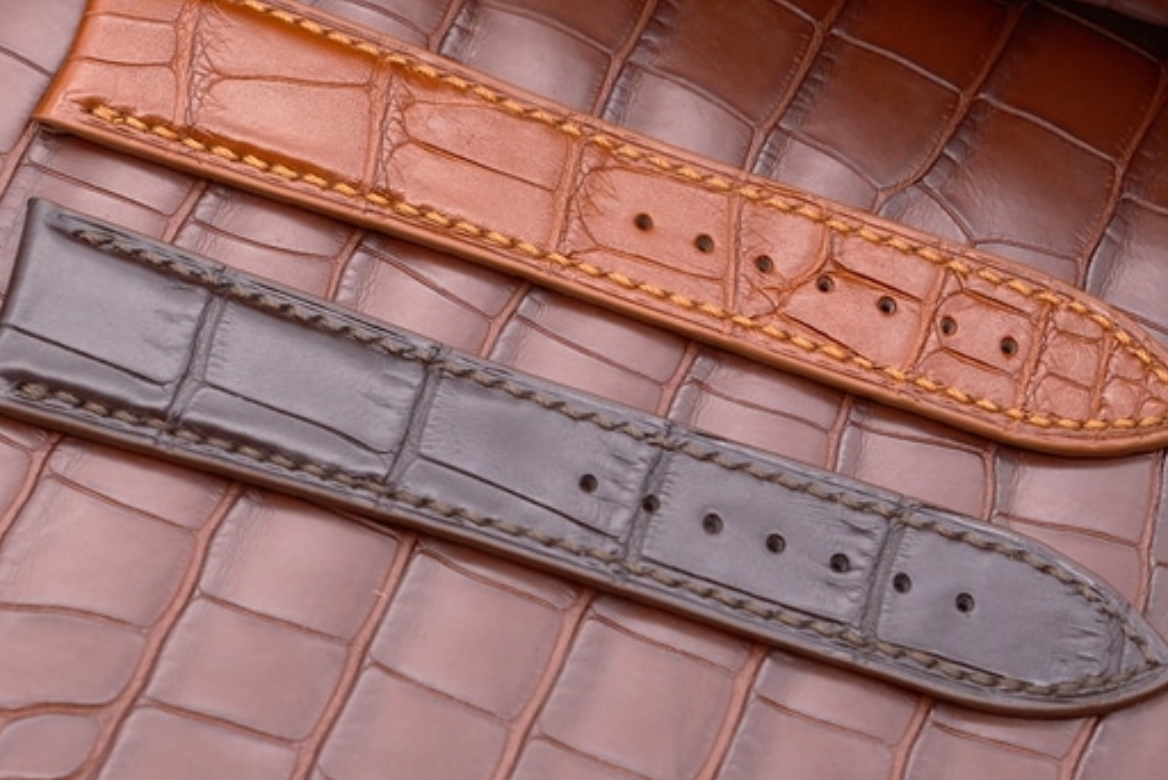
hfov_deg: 20.0
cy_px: 79
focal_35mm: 100
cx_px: 98
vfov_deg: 13.6
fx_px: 3246
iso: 200
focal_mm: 33
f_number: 3.6
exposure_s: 1/100
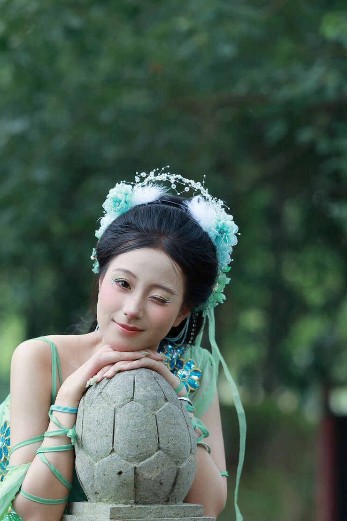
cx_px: 110
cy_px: 349
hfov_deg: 8.5
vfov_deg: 12.7
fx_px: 2341
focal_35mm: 162
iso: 500
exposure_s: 1/125
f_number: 2.8
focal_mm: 115
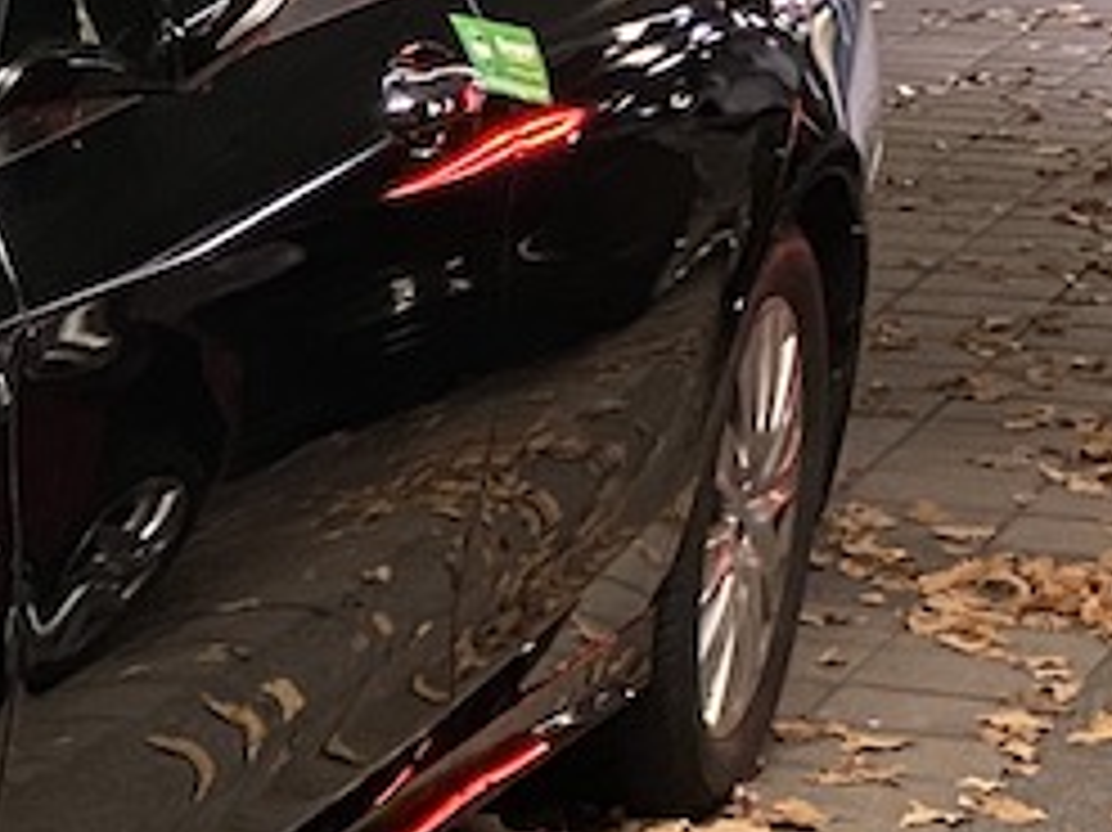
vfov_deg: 10.8
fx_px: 4335
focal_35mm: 135
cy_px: 908
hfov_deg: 12.2
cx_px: -1387
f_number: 1.8
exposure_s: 1/33
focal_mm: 4.25
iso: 500
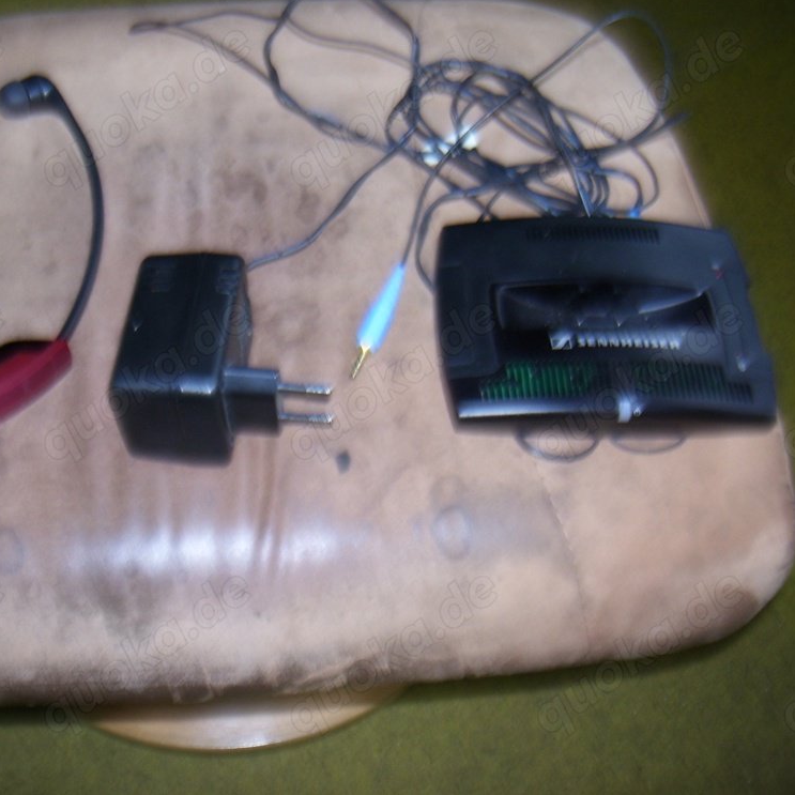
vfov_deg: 38.3
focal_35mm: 44
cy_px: 395
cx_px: 275
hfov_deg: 38.0
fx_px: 1143
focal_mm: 6
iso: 80
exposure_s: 1/60
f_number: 2.7
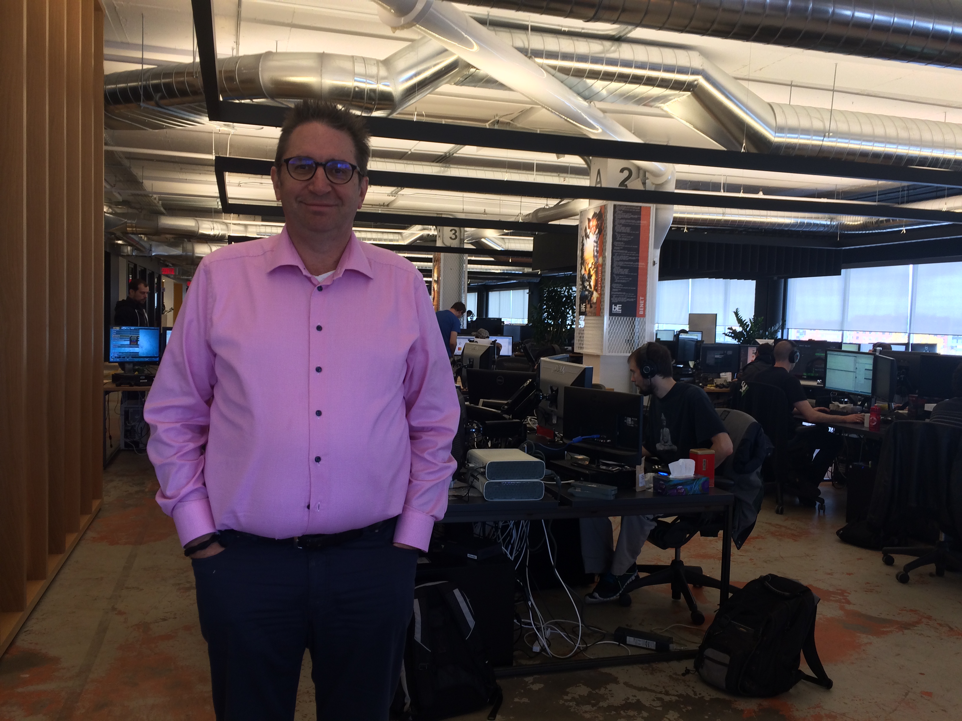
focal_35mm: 29
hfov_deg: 61.7
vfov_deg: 48.2
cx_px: 481
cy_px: 360
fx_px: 806
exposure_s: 1/40
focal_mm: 4.15
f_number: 2.2
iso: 40
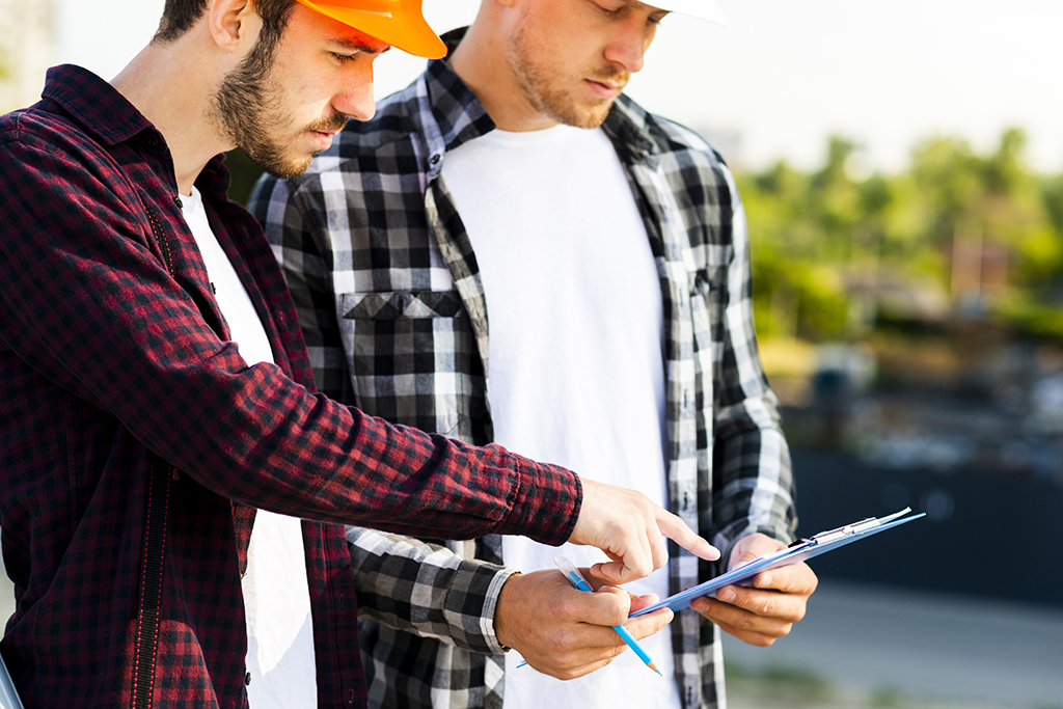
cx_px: 532
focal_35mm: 85
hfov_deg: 23.9
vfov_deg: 16.1
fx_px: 2510
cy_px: 354
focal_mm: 85
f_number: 3.5
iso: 250
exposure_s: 1/320
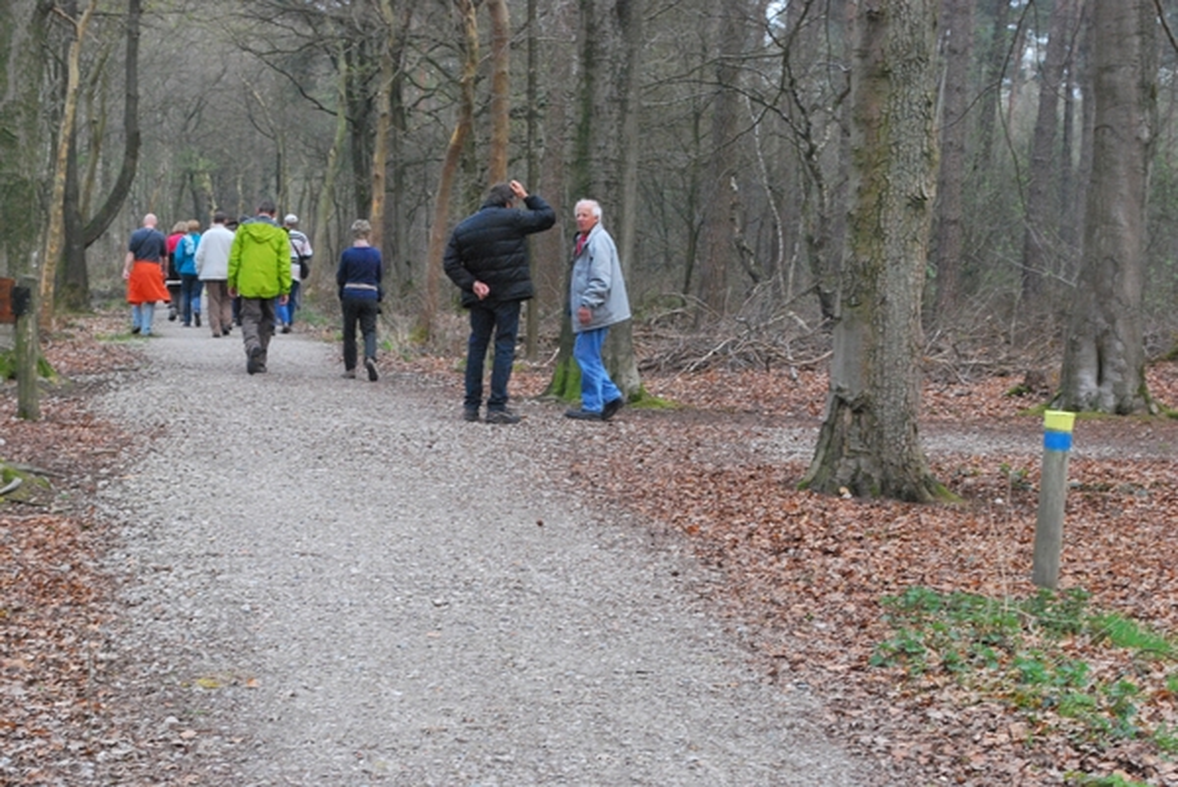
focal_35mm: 78
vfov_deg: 17.5
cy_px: 394
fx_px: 2554
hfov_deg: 26.0
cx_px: 589
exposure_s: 1/400
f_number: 10
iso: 1600
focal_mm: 52
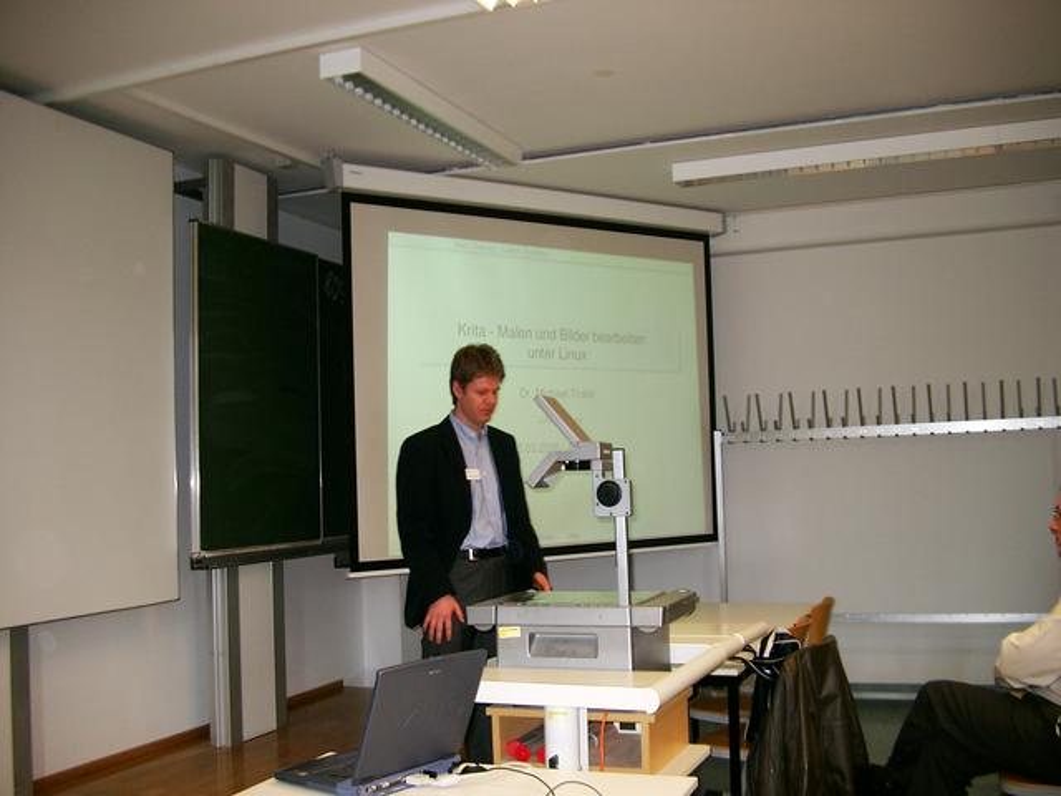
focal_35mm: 37
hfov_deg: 50.1
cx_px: 530
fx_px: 1134
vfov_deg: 38.7
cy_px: 398
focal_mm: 7.6
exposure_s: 1/60
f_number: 2.6
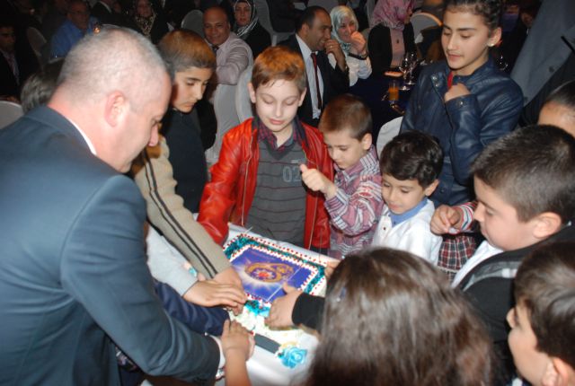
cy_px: 193
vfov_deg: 48.2
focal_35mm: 27
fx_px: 432
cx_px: 288
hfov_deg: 67.3
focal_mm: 18
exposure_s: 1/60
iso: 1000
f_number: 5
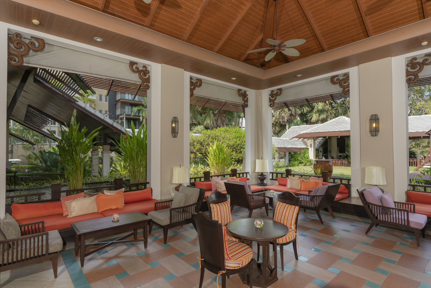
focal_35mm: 16
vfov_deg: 73.8
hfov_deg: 96.7
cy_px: 144
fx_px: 192
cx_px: 216
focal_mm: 16
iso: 200
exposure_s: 1/80
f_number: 13
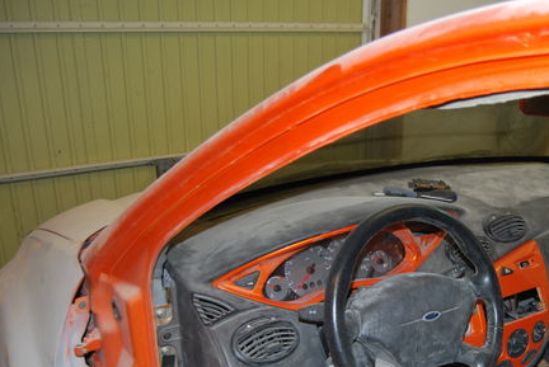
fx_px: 611
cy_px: 248
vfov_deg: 33.2
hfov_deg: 46.9
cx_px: 402
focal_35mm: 40
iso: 200
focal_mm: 18
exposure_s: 1/60
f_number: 3.5
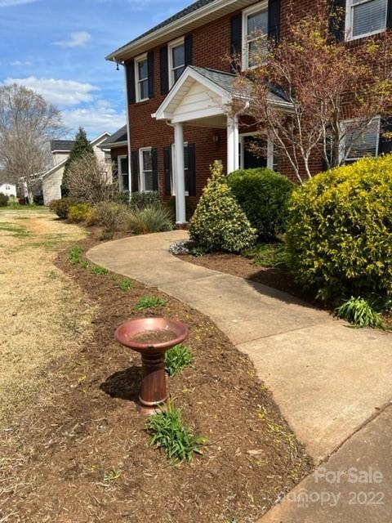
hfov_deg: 53.1
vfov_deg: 67.3
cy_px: 262
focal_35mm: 26
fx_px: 393
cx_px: 196
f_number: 1.6
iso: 50
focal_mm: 5.1
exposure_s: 1/3049
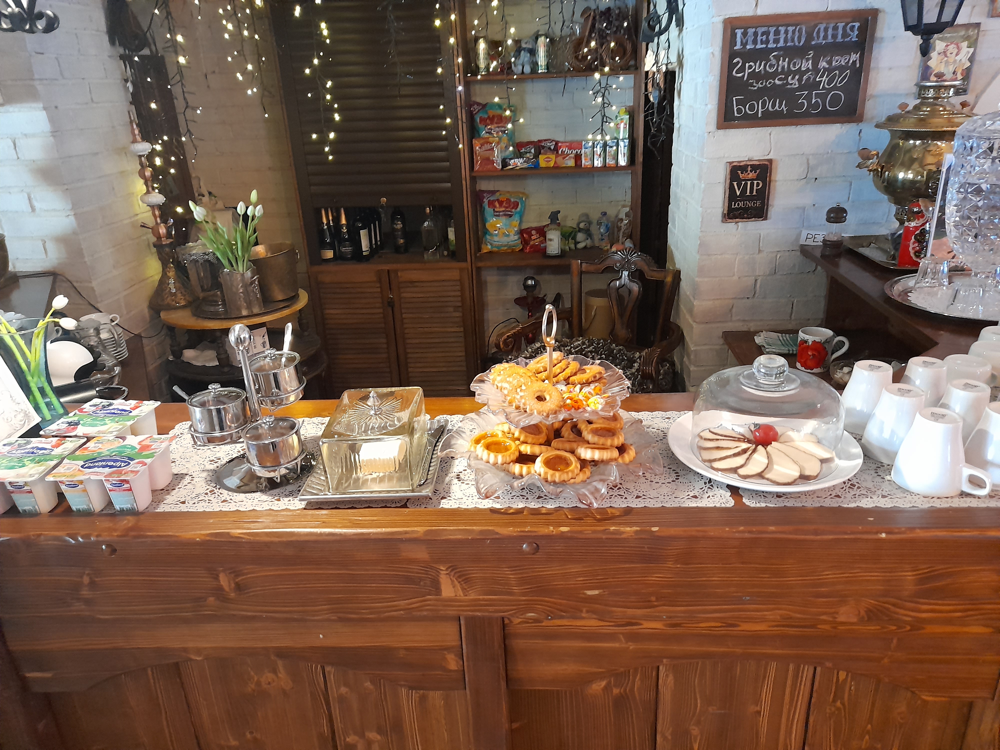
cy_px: 375
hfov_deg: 69.4
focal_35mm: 25
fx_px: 722
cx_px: 500
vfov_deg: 54.9
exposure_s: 1/25
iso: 640
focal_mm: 4.6
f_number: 2
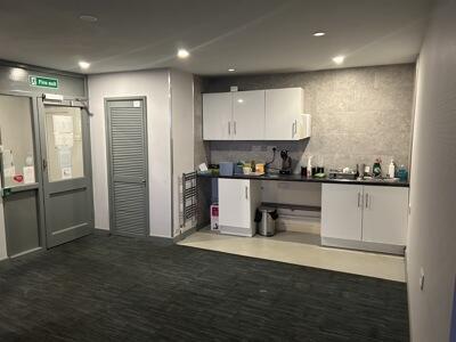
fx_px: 343
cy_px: 171
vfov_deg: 53.1
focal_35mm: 26
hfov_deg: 67.3
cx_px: 228
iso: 400
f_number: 1.5
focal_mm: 5.7
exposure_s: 1/50
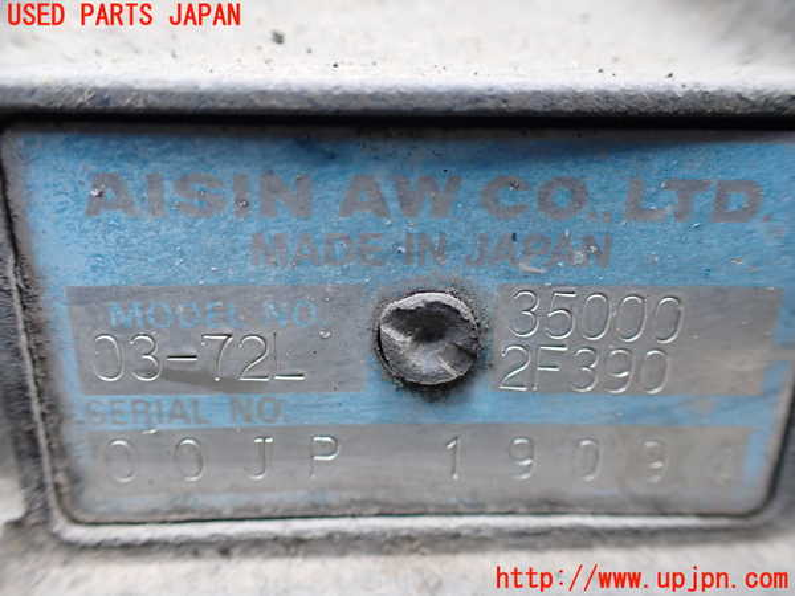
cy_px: 298
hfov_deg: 60.0
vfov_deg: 46.8
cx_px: 398
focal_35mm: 30
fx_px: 689
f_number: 2.3
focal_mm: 5.4
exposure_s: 1/125
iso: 250
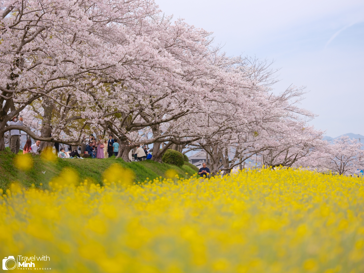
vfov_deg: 17.0
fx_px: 915
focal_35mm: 87
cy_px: 136
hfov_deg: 22.5
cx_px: 182
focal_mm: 110
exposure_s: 1/2700
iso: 200
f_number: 2
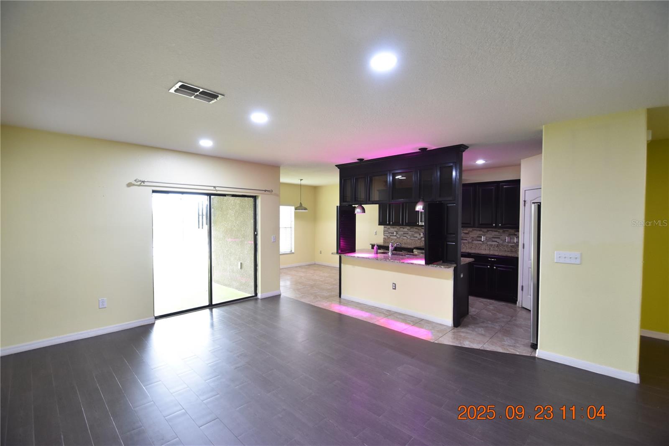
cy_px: 223
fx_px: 279
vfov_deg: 77.3
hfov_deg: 100.4
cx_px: 334
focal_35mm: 15
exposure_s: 1/30
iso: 800
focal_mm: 10
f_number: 4
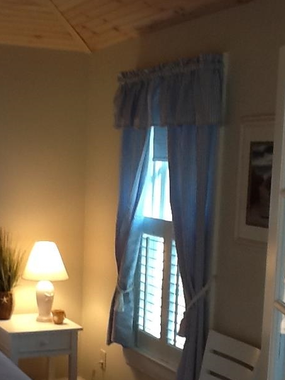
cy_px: 276
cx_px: 74
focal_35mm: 51
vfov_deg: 36.7
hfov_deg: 28.2
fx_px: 559
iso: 64
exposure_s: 1/30
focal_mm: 2.03
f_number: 2.4
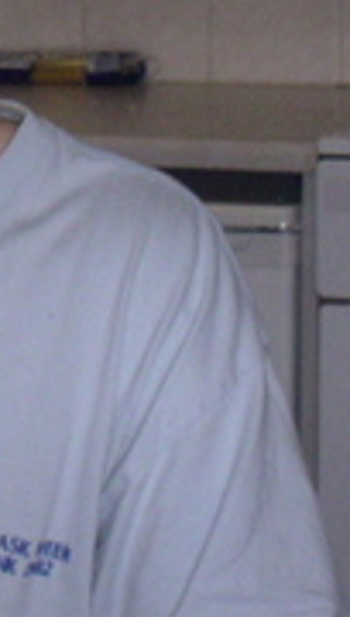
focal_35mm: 153
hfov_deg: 7.8
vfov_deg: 13.8
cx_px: -225
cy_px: 3
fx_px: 2510
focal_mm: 6
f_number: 6.6
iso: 160
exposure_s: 1/50
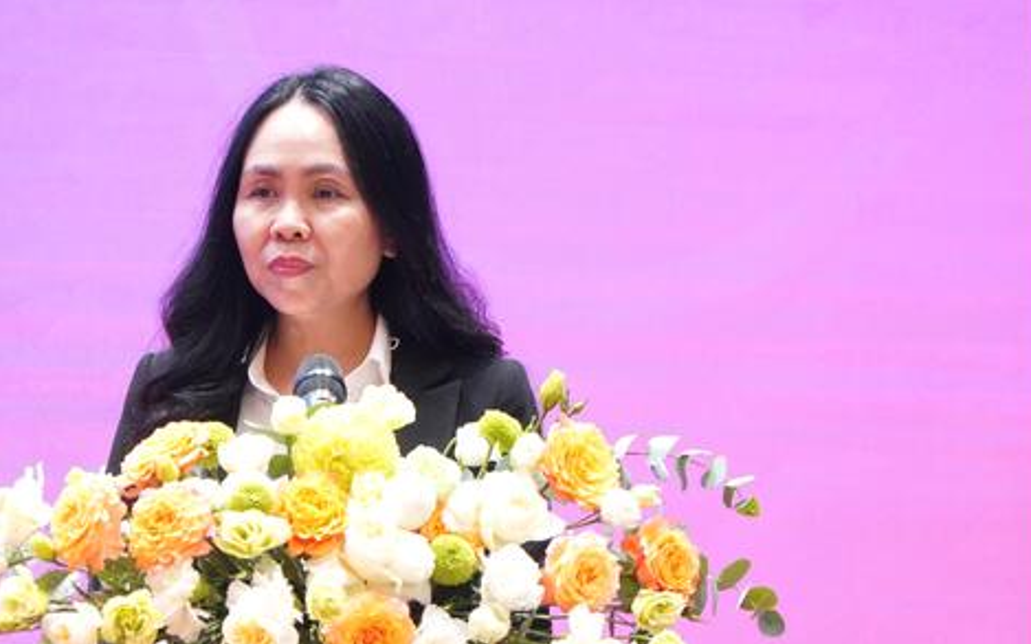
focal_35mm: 274
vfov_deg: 4.8
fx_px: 7694
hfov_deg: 7.7
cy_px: 531
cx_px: 279
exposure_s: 1/50
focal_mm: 105
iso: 1250
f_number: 4
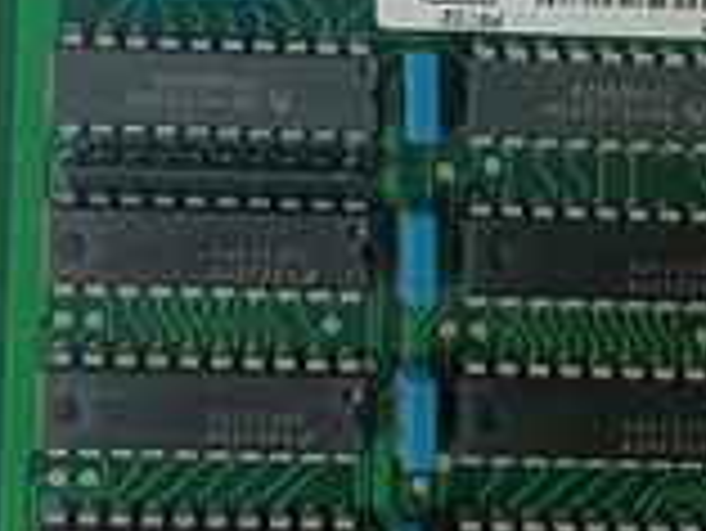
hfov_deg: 22.7
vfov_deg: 16.9
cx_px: 279
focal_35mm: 86
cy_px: 34
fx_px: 1755
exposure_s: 1/50
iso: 873
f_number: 1.9
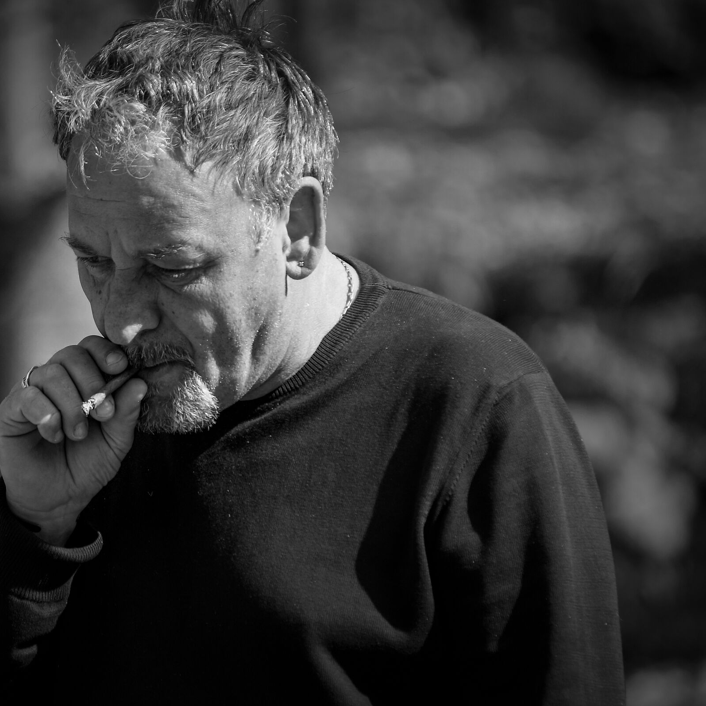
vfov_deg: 3.3
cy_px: 353
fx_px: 12391
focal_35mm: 537
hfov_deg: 3.3
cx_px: 247
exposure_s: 1/250
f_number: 5.6
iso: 100
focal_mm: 280
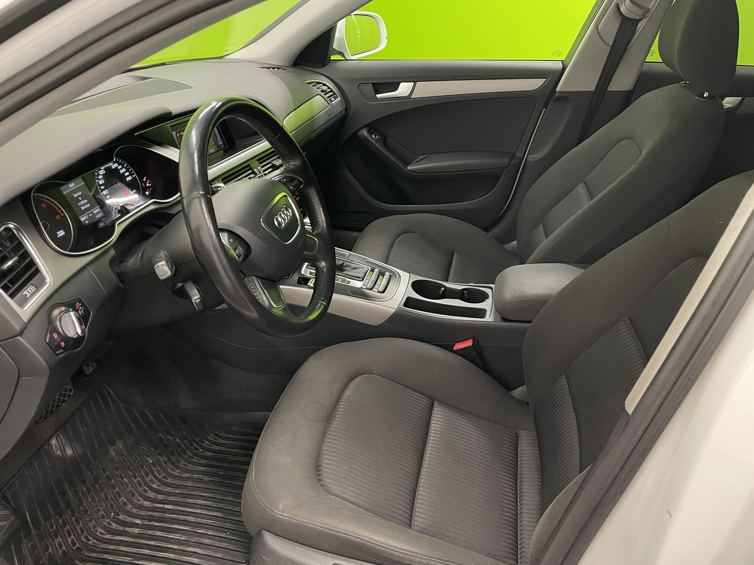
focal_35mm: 26
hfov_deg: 67.3
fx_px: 566
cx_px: 377
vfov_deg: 53.1
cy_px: 282
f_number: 1.6
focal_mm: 4.2
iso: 160
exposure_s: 1/50
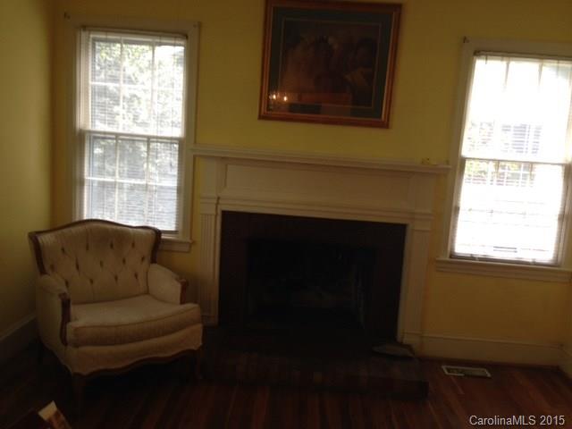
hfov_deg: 55.4
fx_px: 545
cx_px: 286
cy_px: 214
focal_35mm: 33
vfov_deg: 42.9
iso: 50
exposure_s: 1/20
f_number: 2.4
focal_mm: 4.12
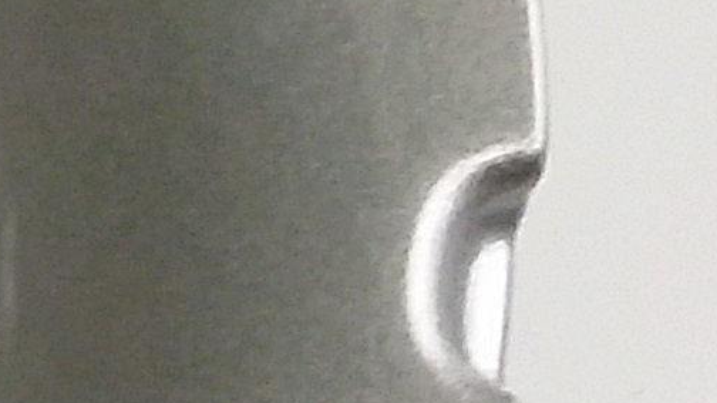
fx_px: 4295
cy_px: 205
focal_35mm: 226
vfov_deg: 5.4
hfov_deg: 8.4
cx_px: -1225
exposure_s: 1/15
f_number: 2.4
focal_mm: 3.4
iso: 400
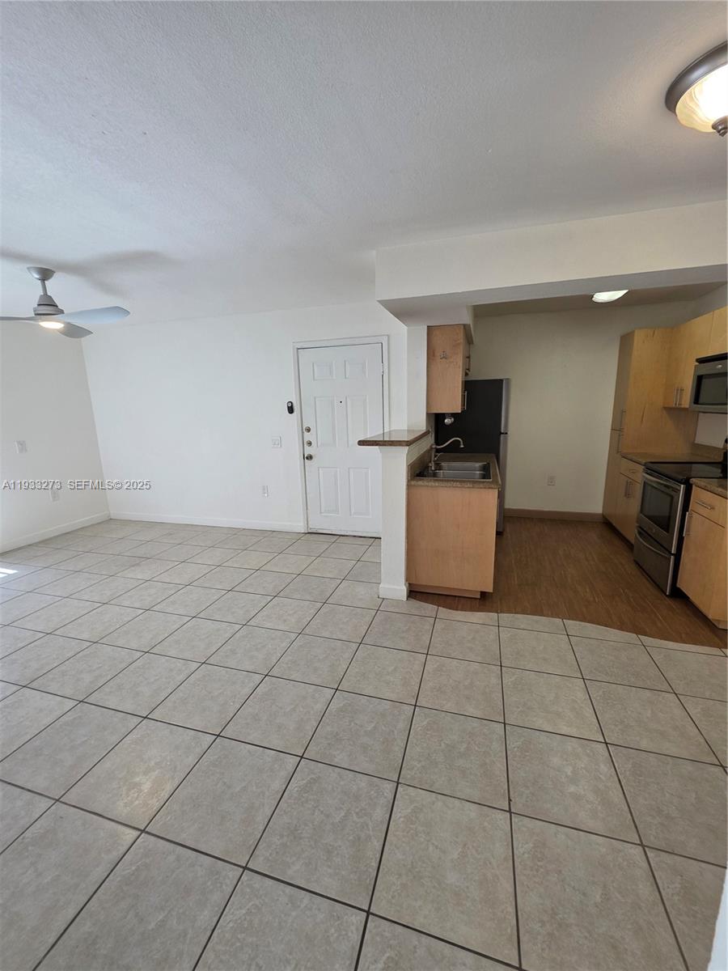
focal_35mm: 13
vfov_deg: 106.2
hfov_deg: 89.9
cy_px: 486
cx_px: 364
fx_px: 365
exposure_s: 1/120
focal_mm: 2.2
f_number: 1.9
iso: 100
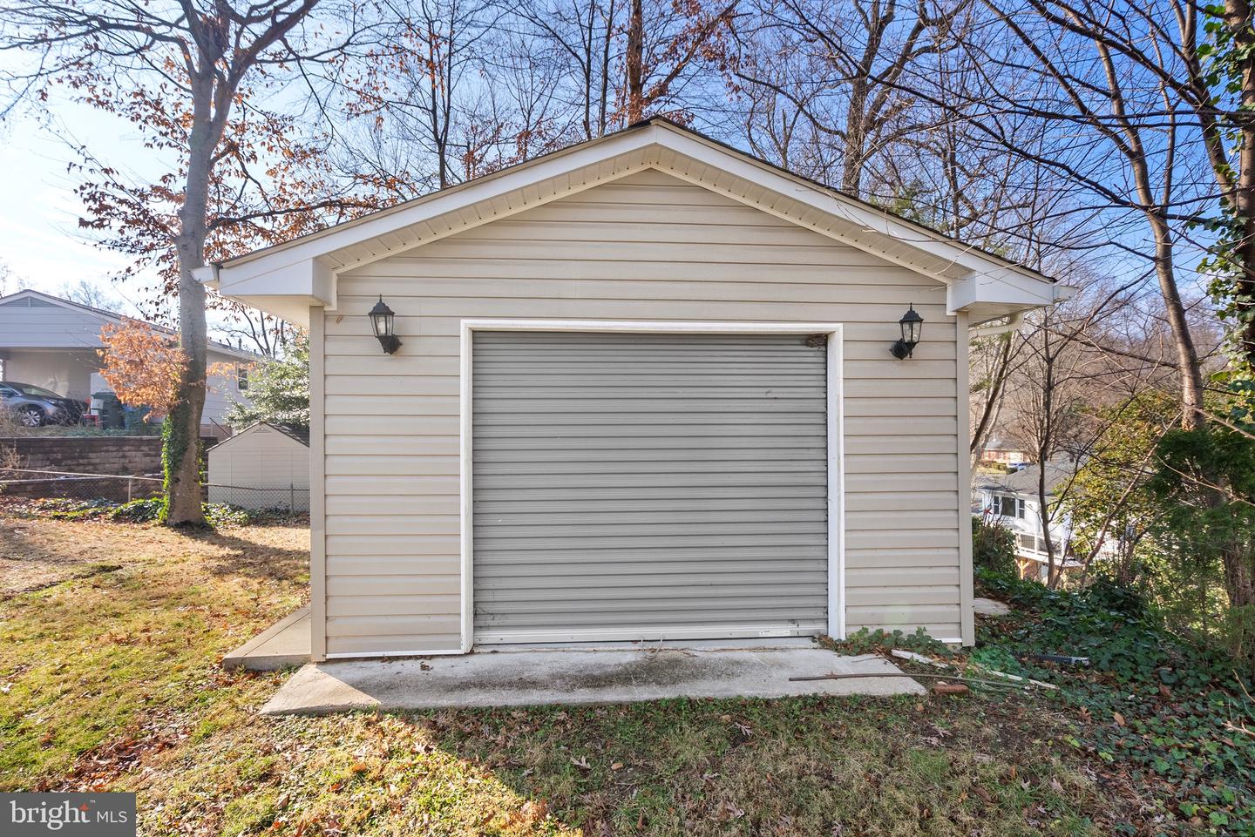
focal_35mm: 16
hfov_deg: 96.7
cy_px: 418
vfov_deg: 73.8
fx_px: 558
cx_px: 628
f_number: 8
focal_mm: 16
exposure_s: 1/500
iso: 800
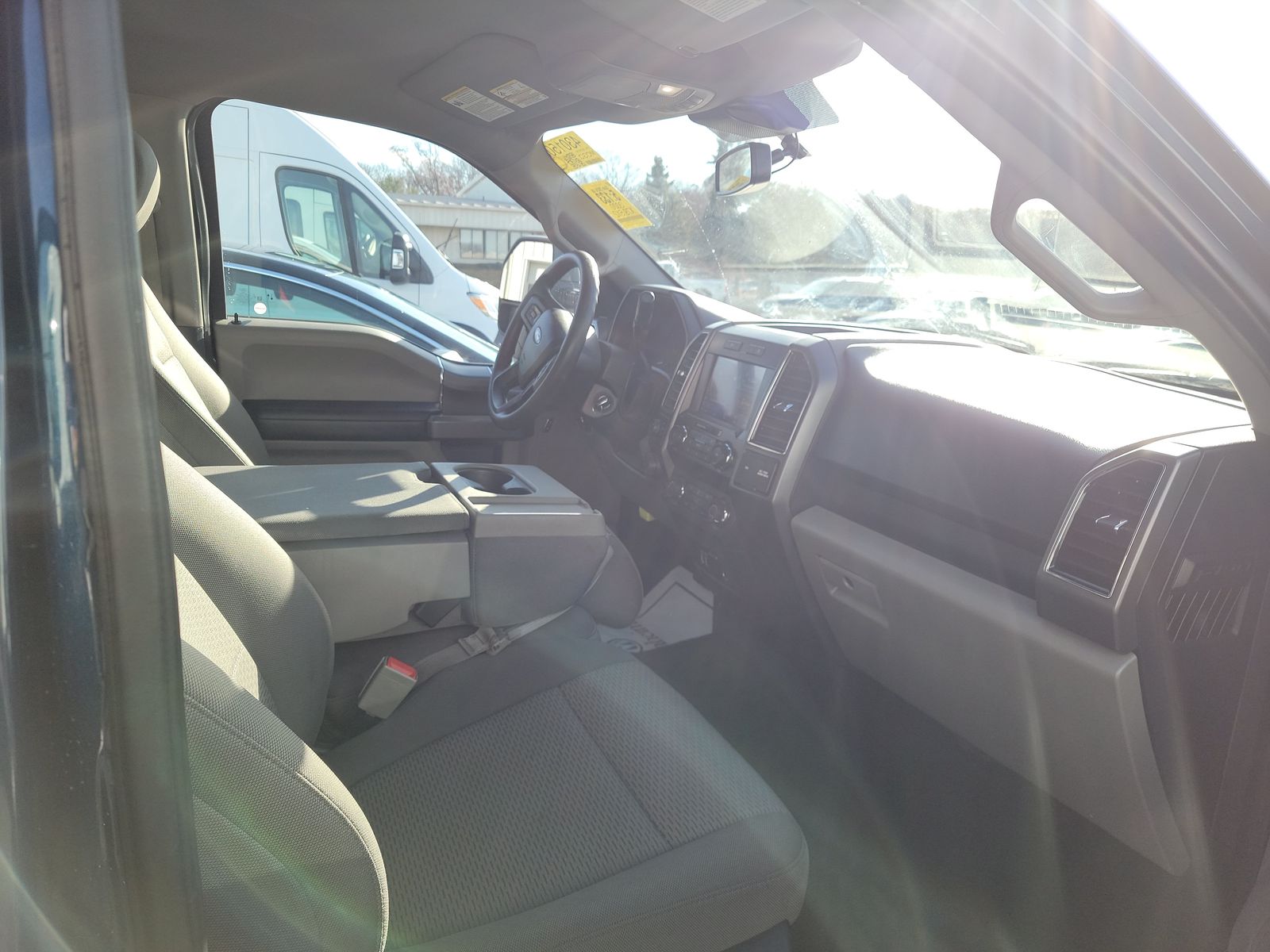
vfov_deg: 56.8
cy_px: 476
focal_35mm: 24
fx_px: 881
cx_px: 635
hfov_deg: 71.6
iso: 50
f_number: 1.8
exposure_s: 1/189
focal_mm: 6.7
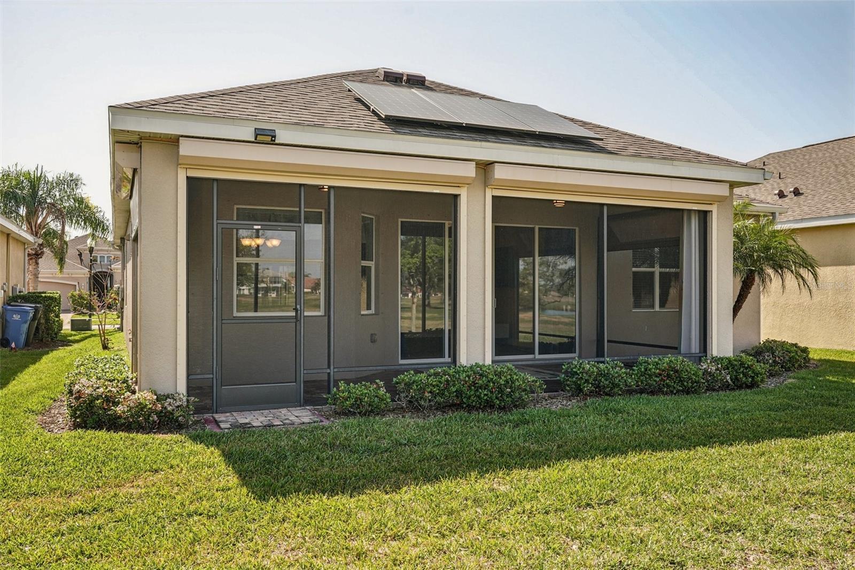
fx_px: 700
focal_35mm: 30
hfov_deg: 62.8
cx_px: 428
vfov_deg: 44.3
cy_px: 285
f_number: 8
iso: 400
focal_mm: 29.5
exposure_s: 1/250
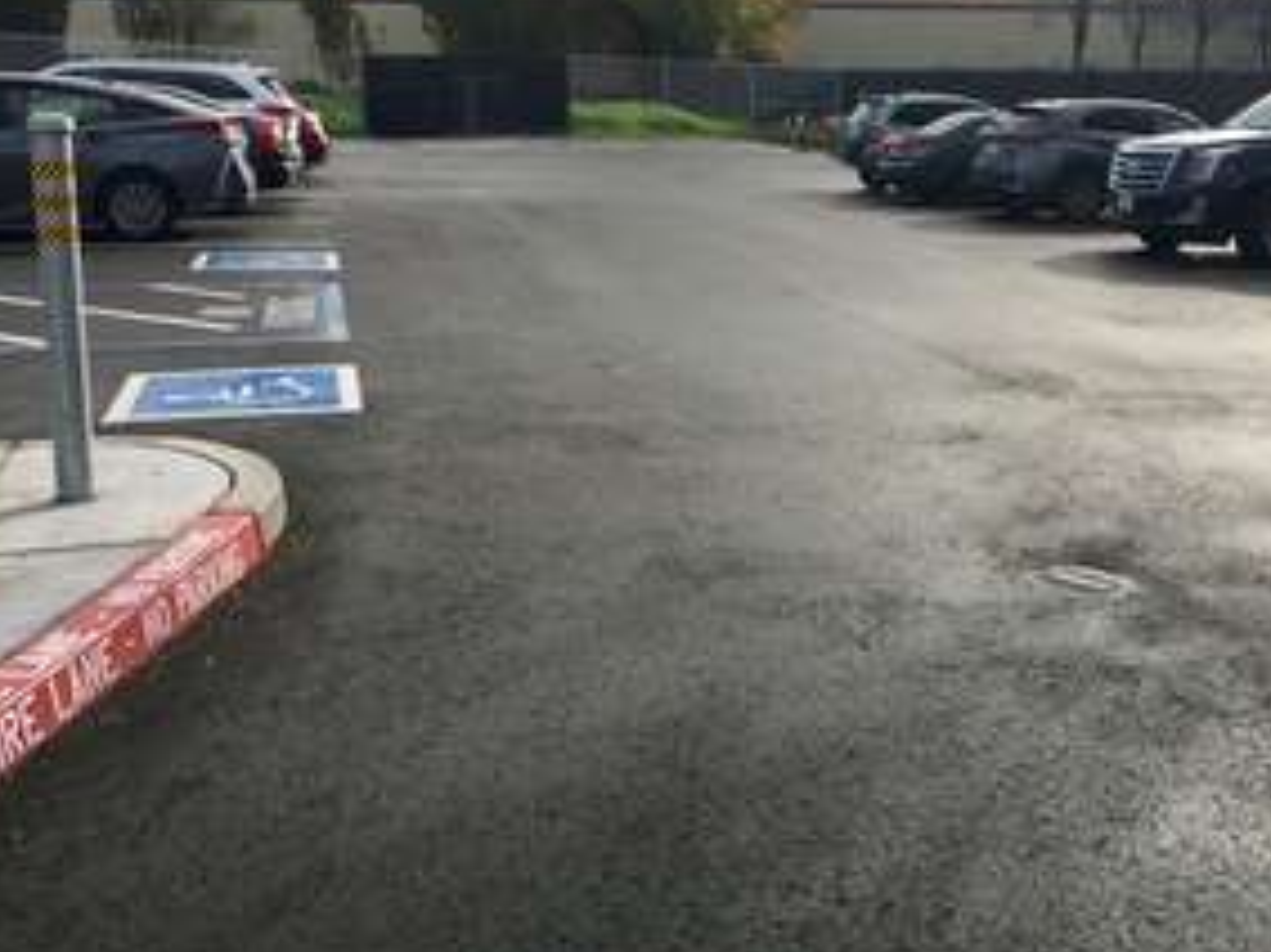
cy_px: 323
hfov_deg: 45.5
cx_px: 781
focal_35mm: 41
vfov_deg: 34.8
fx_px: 1505
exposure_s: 1/1148
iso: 25
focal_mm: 4.15
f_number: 2.2
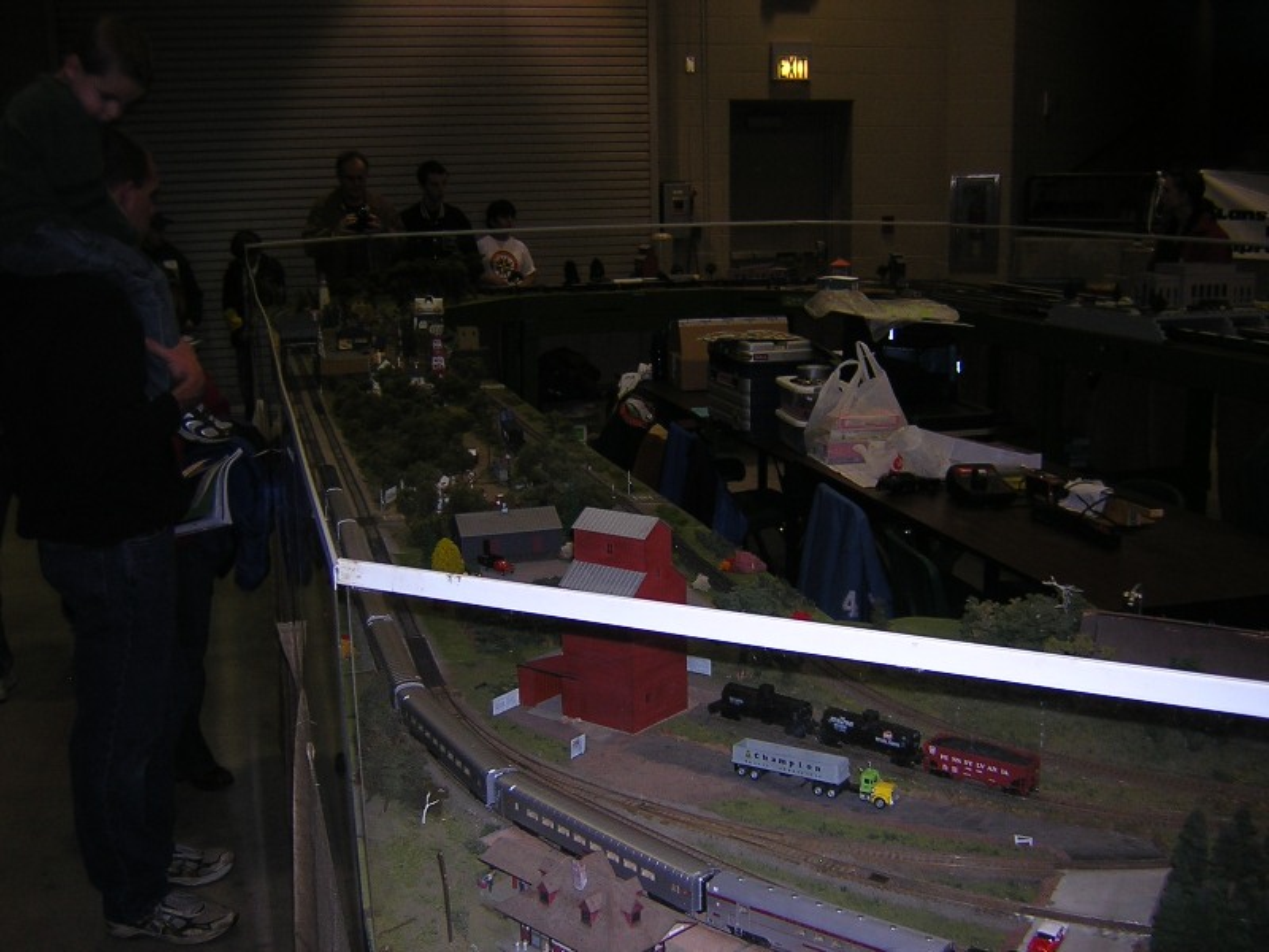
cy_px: 476
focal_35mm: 36
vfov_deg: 39.7
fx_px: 1320
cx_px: 634
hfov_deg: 51.4
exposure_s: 1/60.1
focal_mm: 4.7
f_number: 2.6
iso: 100
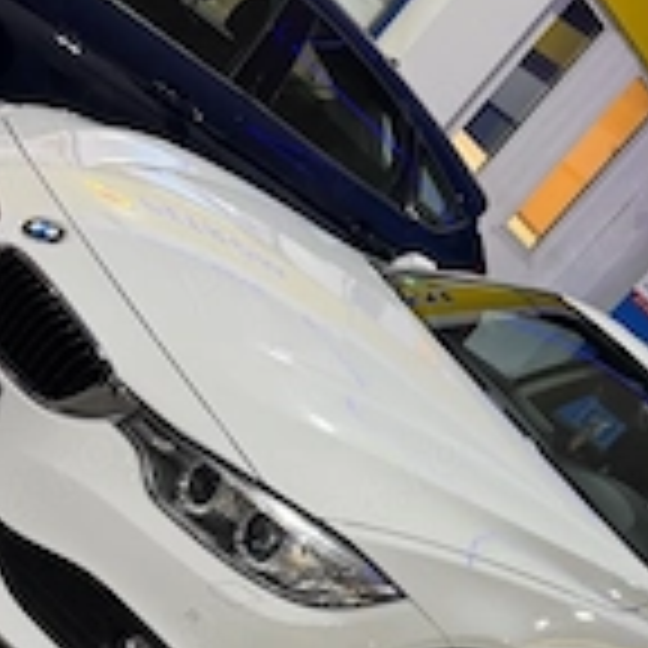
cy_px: 594
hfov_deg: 29.0
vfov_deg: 27.9
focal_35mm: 59
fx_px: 1250
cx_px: 410
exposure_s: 1/50
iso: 200
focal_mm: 6.76
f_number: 1.78
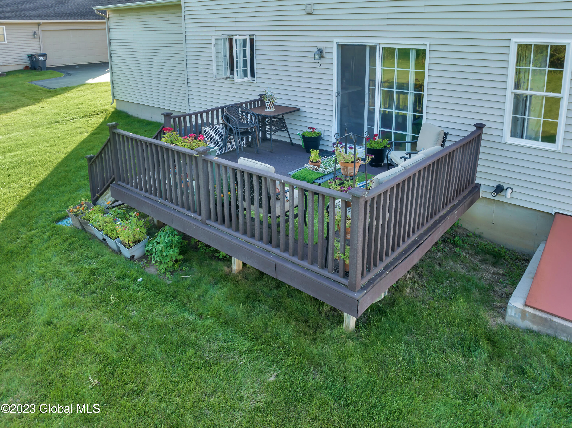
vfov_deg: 56.8
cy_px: 214
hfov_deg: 71.6
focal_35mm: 24
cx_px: 286
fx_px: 396
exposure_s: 1/160
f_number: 2.8
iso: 160
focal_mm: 12.29
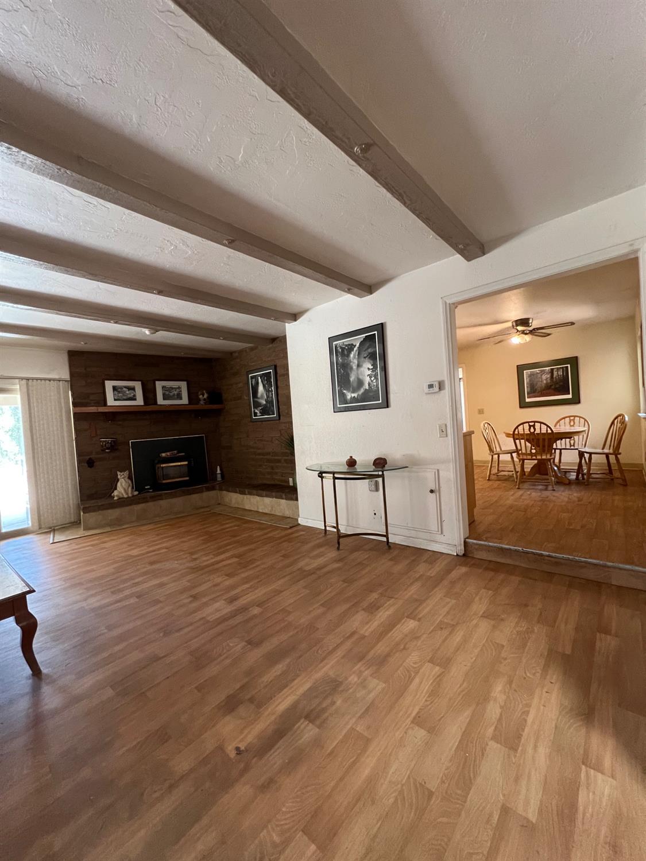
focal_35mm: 13
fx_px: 323
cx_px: 323
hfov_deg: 89.9
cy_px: 430
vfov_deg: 106.2
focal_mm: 1.57
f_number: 1.8
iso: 400
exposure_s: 1/60
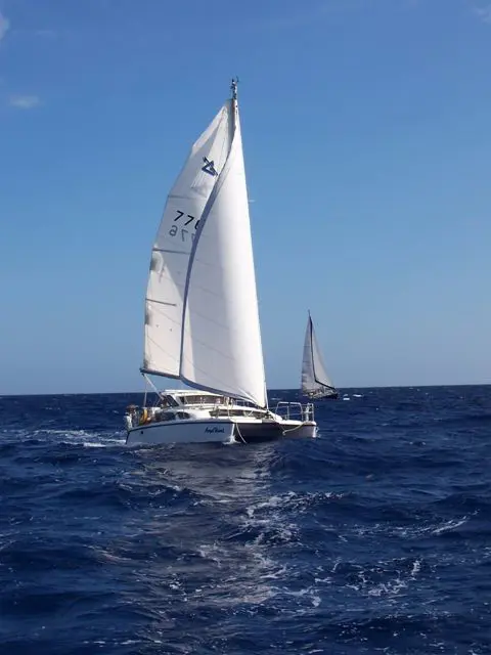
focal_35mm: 66
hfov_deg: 22.3
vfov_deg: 29.4
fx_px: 1248
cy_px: 328
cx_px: 246
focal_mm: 10.8
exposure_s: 1/500
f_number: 6.7
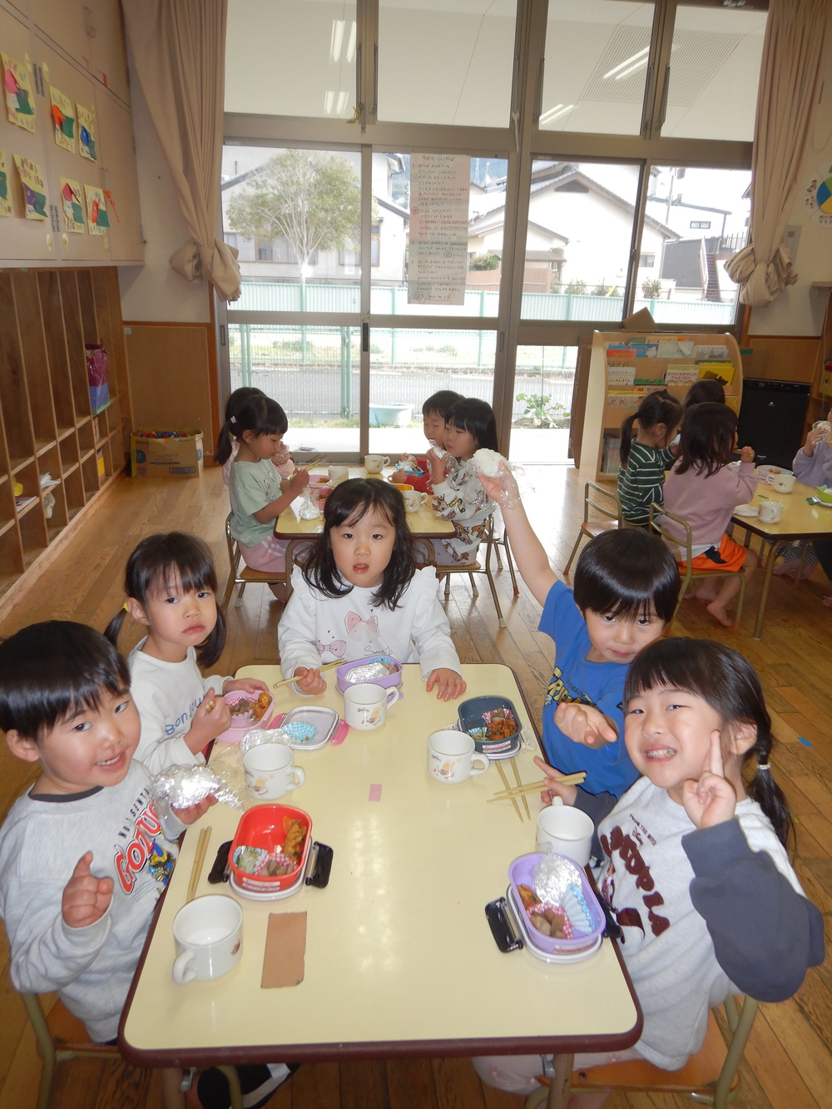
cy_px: 554
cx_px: 416
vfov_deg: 71.6
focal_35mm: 24
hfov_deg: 56.8
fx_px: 769
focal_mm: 4.3
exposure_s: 1/125
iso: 125
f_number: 2.8
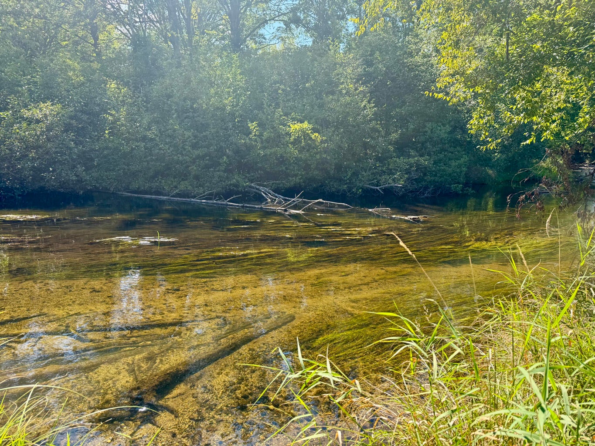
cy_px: 223
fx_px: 413
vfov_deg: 56.8
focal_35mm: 24
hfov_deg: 71.6
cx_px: 298
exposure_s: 1/995
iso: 80
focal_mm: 6.76
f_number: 1.78
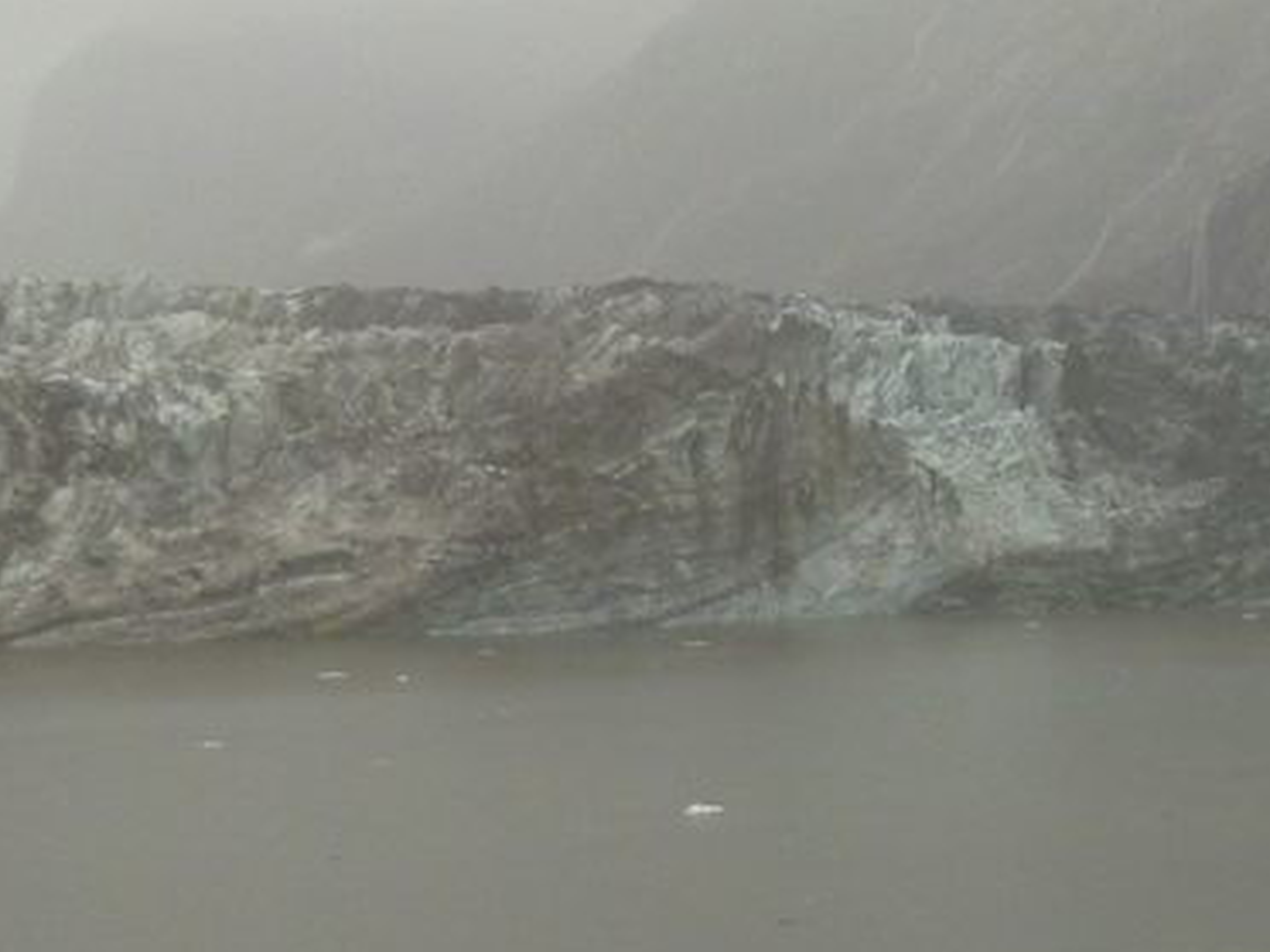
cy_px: 423
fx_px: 3155
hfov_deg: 22.5
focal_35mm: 86
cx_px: 997
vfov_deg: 17.2
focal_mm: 4.5
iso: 160
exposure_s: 1/30
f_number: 3.3
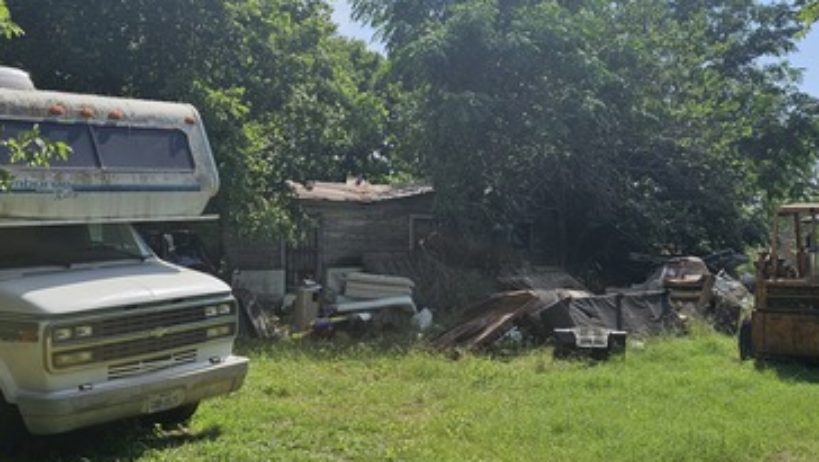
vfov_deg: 27.1
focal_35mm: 44
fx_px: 956
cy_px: 219
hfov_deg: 46.4
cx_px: 410
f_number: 1.7
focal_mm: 6.3
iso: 10
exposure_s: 1/1350
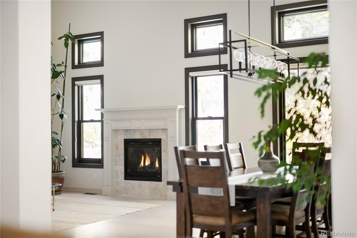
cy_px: 119
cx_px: 178
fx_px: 496
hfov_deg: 39.6
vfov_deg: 27.0
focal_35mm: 50
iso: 200
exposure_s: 1/125
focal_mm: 50
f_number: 1.4
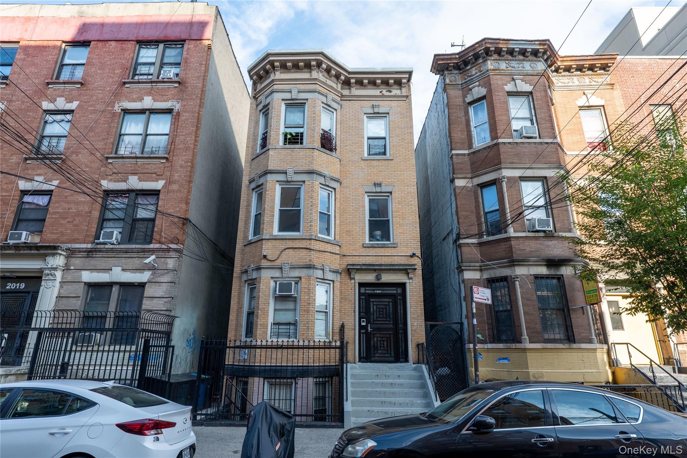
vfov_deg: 61.9
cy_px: 229
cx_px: 344
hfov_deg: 84.0
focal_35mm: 20
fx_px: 382
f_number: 8
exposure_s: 1/2000
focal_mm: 20
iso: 320
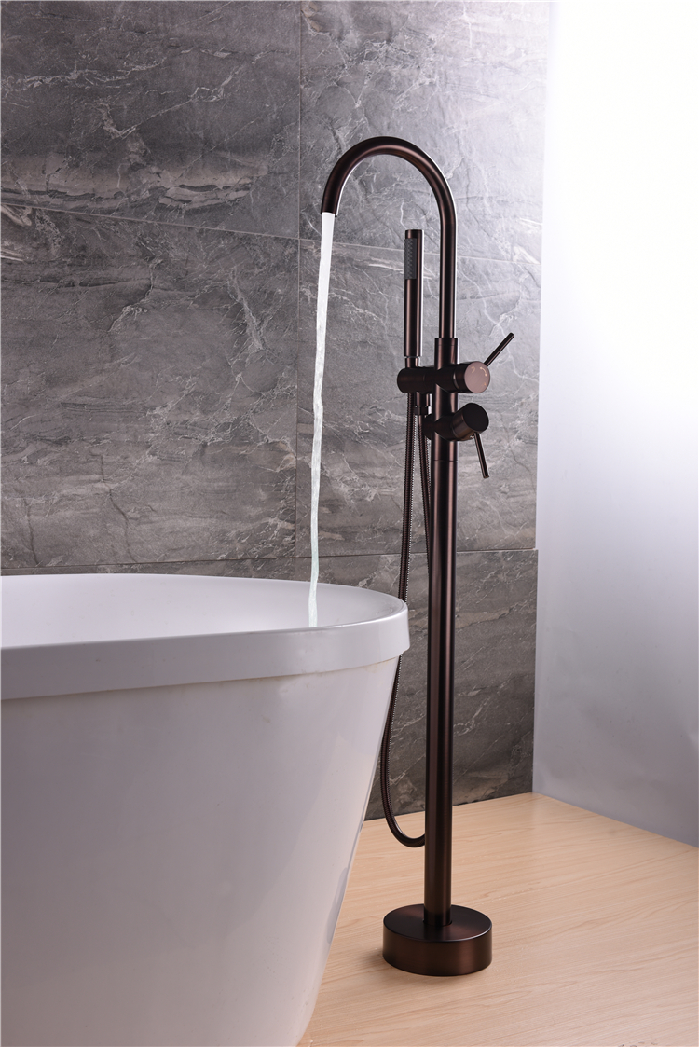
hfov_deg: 28.1
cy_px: 524
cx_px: 350
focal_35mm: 48
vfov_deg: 41.1
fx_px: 1396
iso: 64
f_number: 9
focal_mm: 48
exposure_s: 1/160
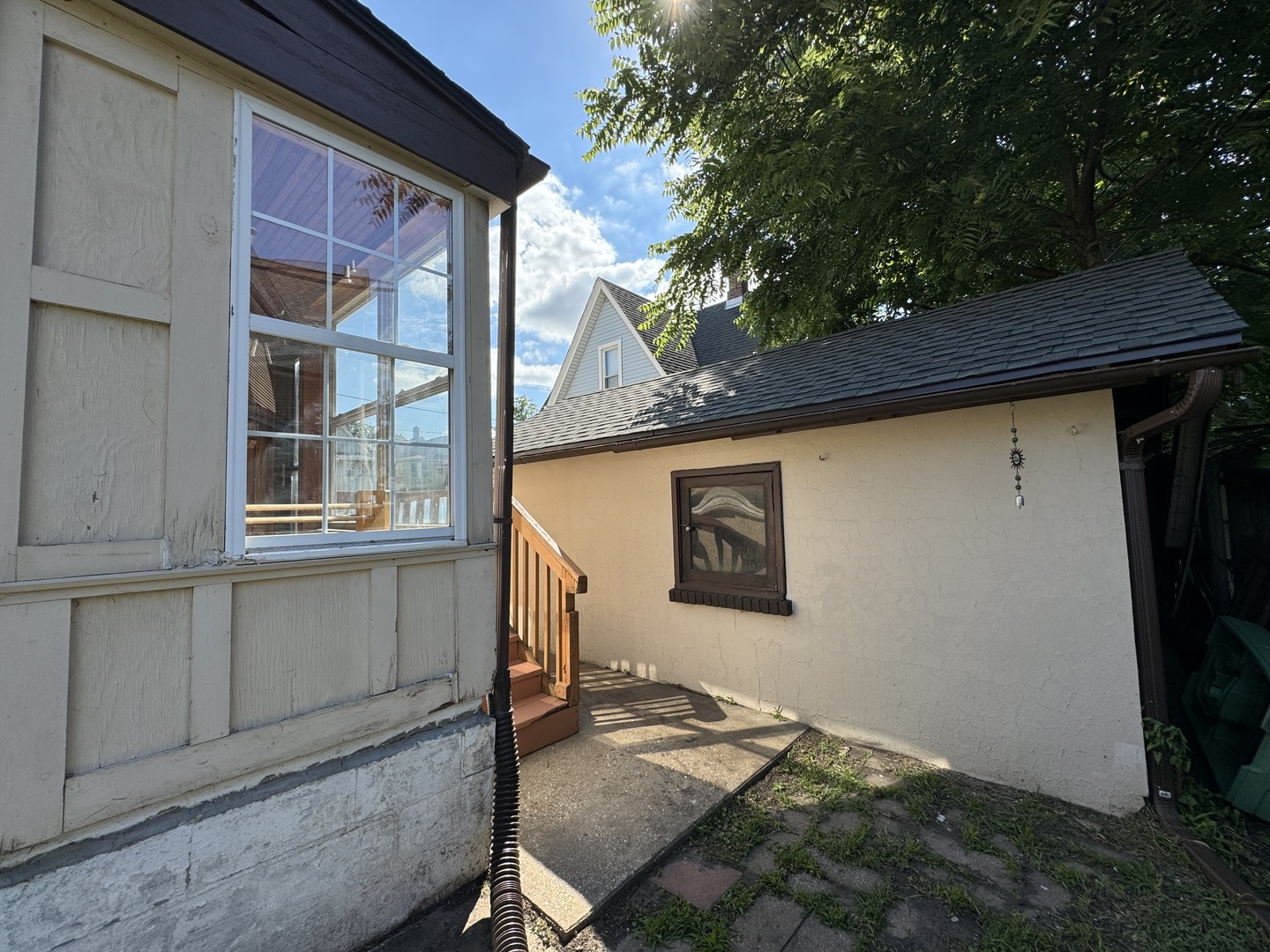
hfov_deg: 102.1
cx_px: 635
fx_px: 514
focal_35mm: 14
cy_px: 476
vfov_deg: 85.7
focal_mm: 2.22
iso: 40
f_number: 2.2
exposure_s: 1/749
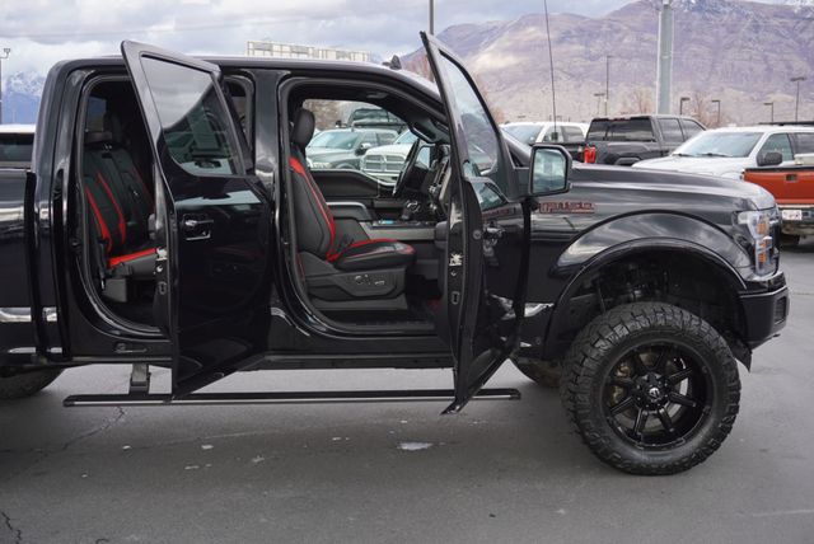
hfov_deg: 46.4
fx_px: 951
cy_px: 272
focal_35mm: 42
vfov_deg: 32.0
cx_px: 407
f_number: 5.6
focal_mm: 28
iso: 100
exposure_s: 1/80
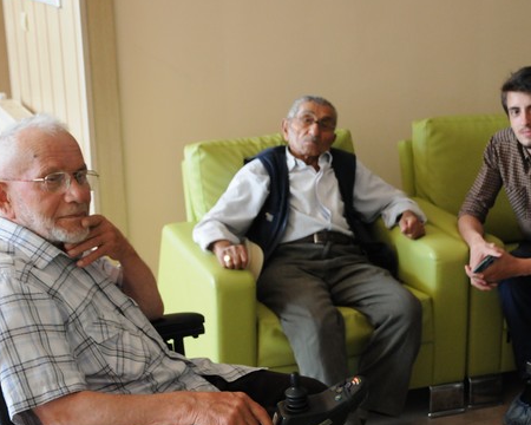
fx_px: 1053
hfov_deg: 28.3
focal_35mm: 67
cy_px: 192
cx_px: 284
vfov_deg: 22.8
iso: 1600
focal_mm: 32
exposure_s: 1/125
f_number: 5.6
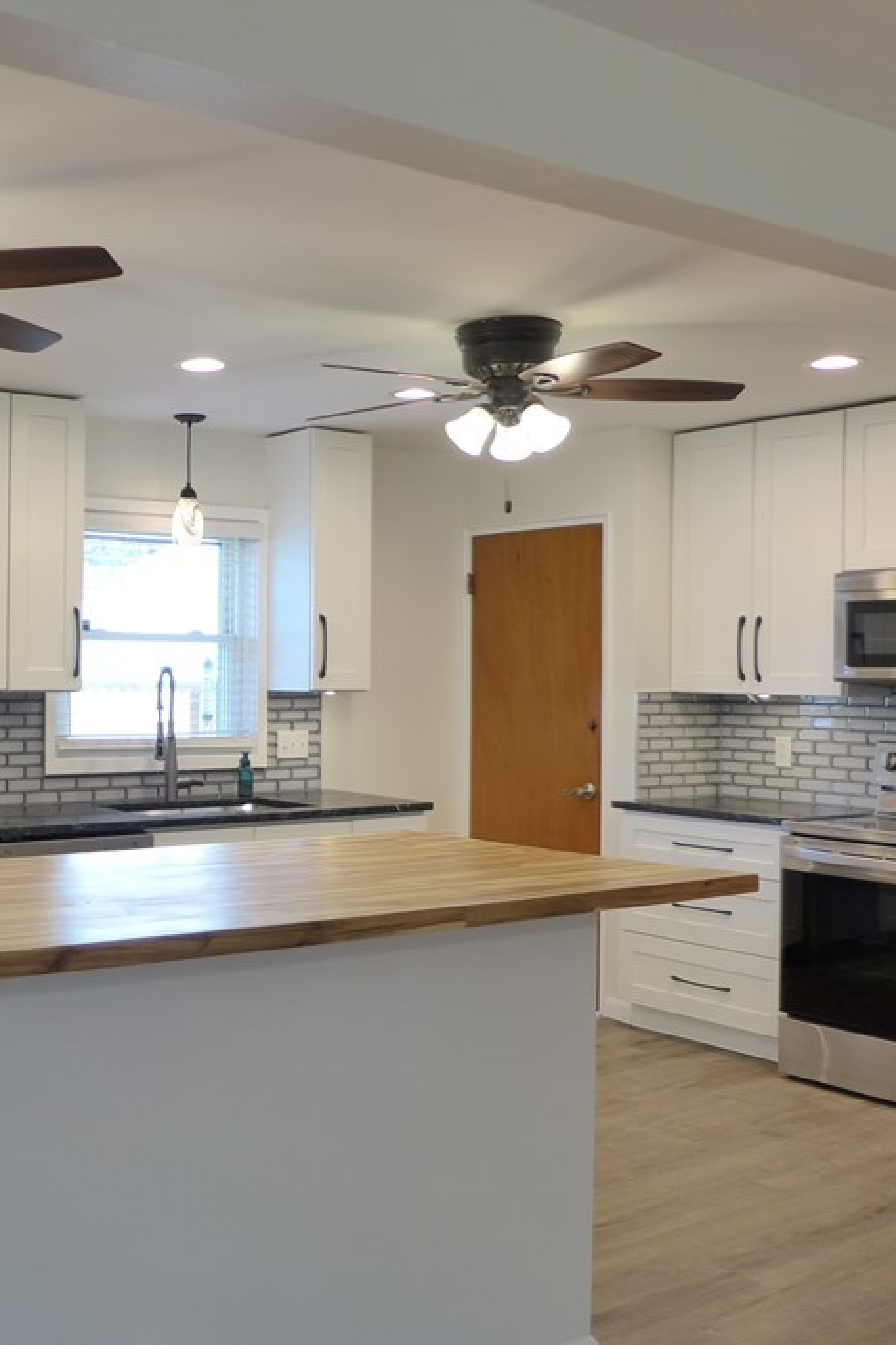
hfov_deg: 34.3
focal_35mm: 37
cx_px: 121
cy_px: 680
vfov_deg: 51.9
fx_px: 1382
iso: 160
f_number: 1.4
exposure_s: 1/160
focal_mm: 4.7
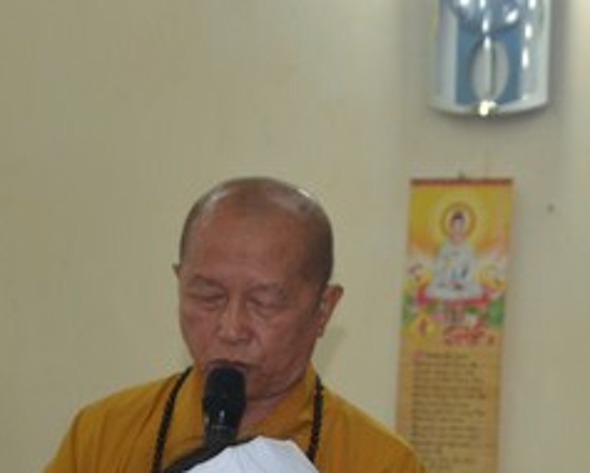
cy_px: 497
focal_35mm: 131
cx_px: 558
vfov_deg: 11.6
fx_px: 2289
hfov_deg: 14.5
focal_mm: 34
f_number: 4.5
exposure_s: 1/60
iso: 640
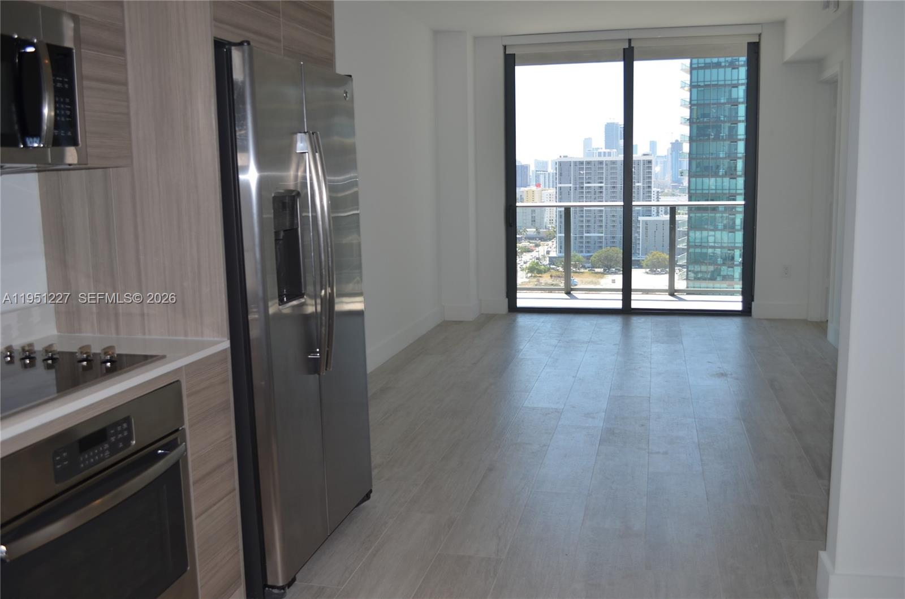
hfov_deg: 57.3
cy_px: 300
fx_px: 828
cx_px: 452
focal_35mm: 33
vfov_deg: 39.8
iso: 160
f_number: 4
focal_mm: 22
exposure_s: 1/200
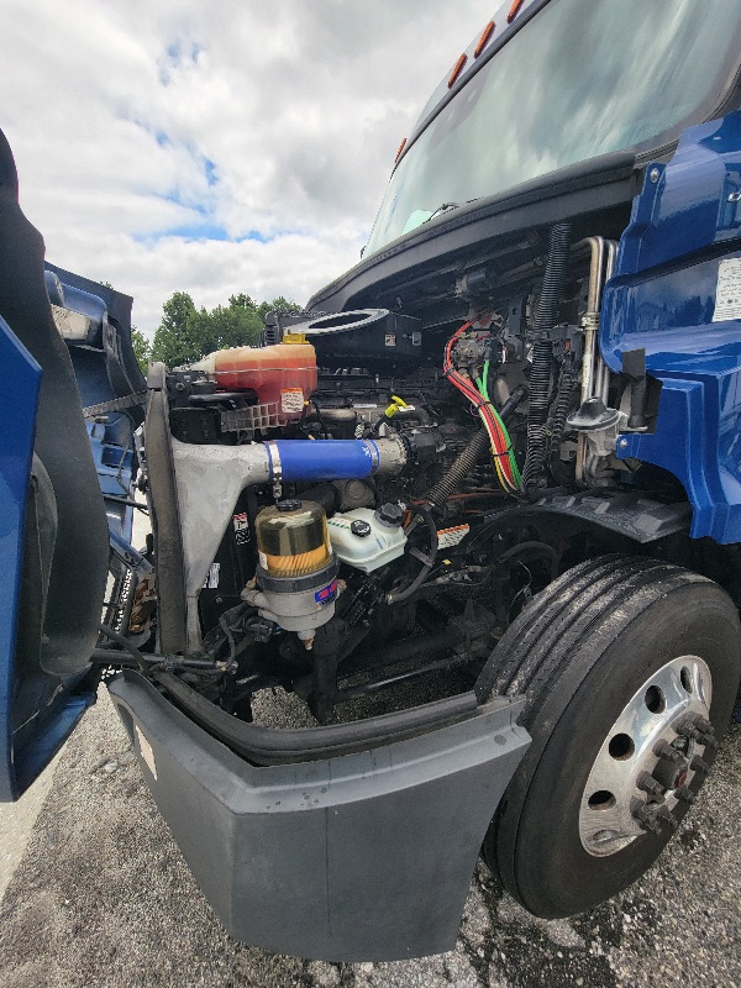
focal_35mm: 13
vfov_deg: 106.2
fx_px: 371
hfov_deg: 89.9
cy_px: 494
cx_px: 370
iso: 50
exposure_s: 1/909
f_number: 2.2
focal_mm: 2.2
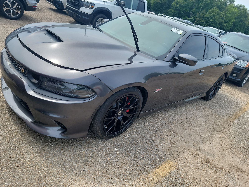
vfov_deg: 56.8
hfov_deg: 71.6
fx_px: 173
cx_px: 124
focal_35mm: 24
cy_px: 94
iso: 50
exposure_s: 1/404
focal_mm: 6.7
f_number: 1.8
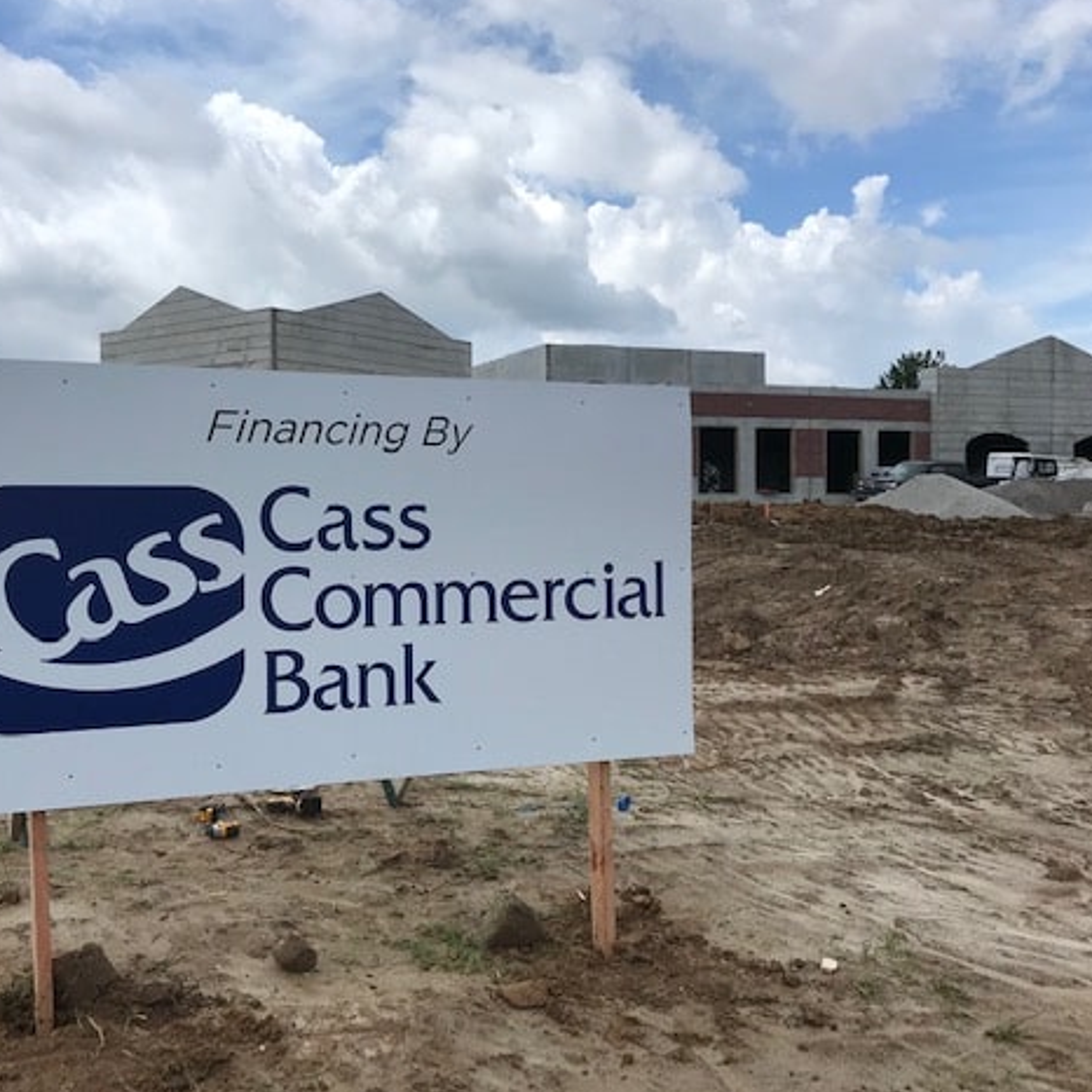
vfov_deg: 48.5
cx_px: 396
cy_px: 546
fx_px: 1213
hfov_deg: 47.9
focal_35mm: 34
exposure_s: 1/3425
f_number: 1.8
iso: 20
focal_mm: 3.99
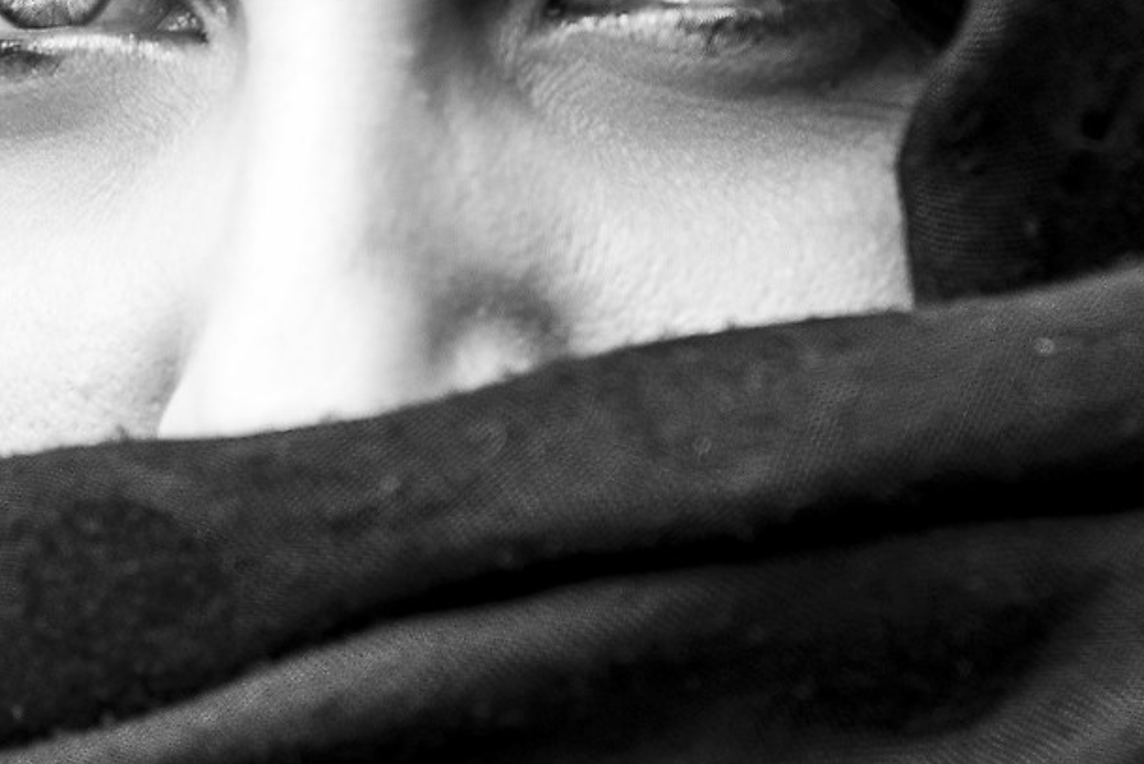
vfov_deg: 1.7
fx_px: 25058
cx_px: -92
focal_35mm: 788
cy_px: 169
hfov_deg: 2.6
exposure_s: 1/320
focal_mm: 200
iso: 100
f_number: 3.2
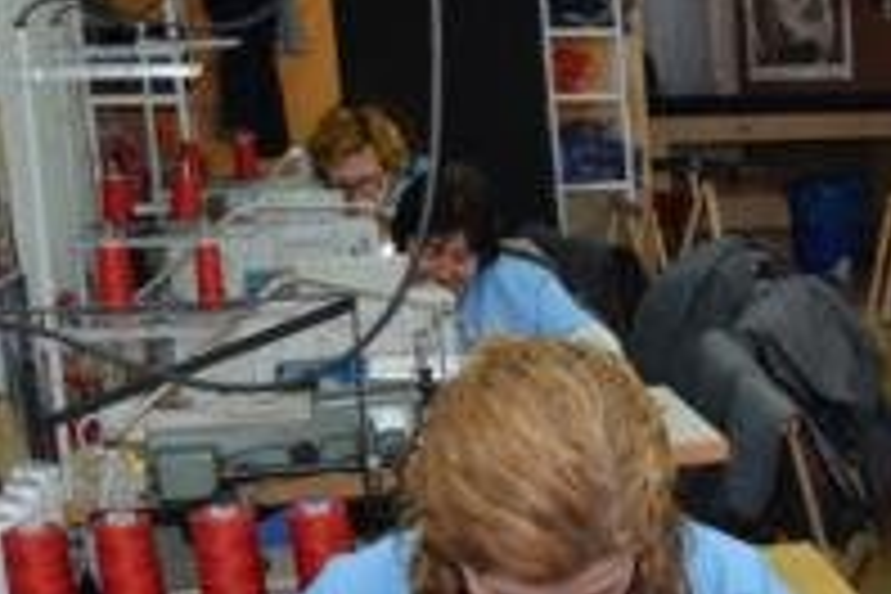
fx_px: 1906
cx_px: 1141
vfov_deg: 17.4
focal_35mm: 77
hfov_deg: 23.4
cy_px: 569
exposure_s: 1/125
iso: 280
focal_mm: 20
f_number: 5.6
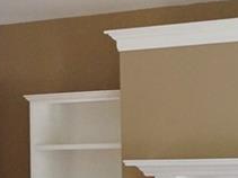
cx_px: 117
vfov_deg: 11.8
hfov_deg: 15.7
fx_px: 866
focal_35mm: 126
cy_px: 95
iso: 3200
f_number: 5.6
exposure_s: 1/125
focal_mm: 18
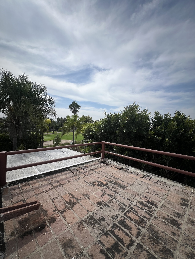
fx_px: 98
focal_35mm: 13
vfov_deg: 106.2
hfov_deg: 89.9
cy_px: 130
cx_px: 98
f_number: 1.8
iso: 32
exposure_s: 1/2660
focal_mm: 1.57
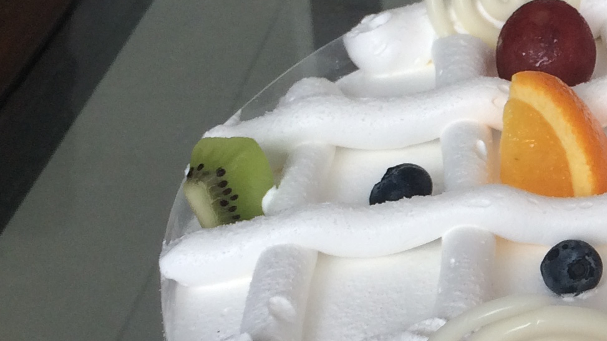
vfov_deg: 11.4
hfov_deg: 18.7
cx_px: 794
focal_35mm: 106
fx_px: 1706
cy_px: 277
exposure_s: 1/107
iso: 32
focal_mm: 4.15
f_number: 2.2
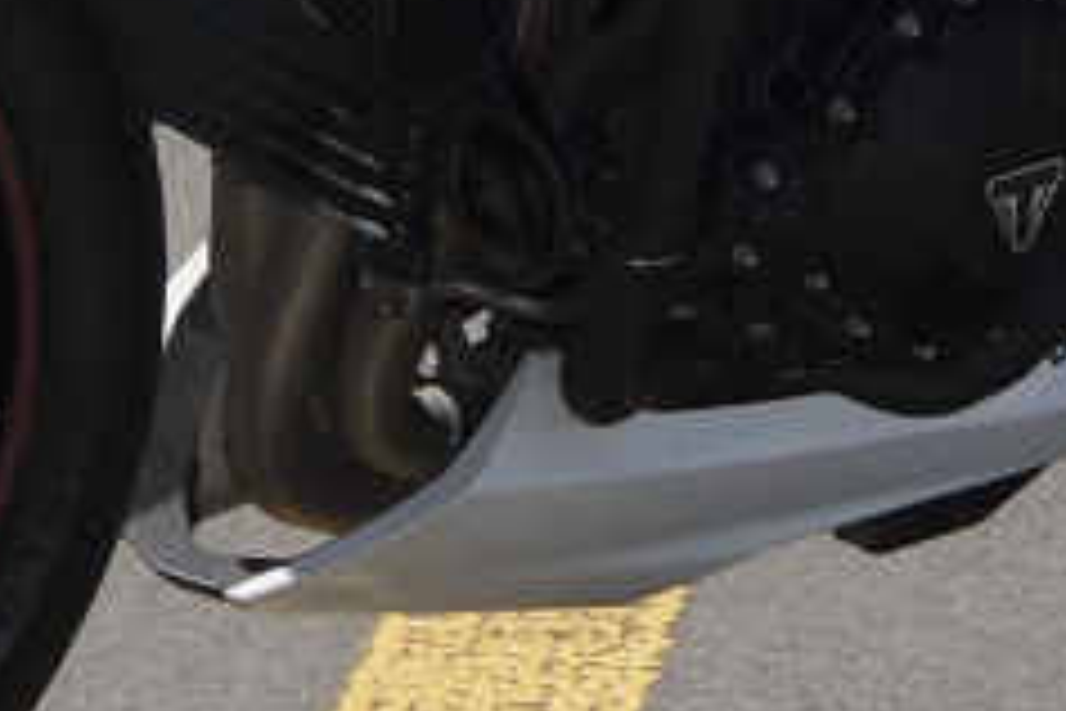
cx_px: 697
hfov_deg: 3.3
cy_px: -466
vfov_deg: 2.2
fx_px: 18269
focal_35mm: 617
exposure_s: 1/1000
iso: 200
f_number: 8
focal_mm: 122
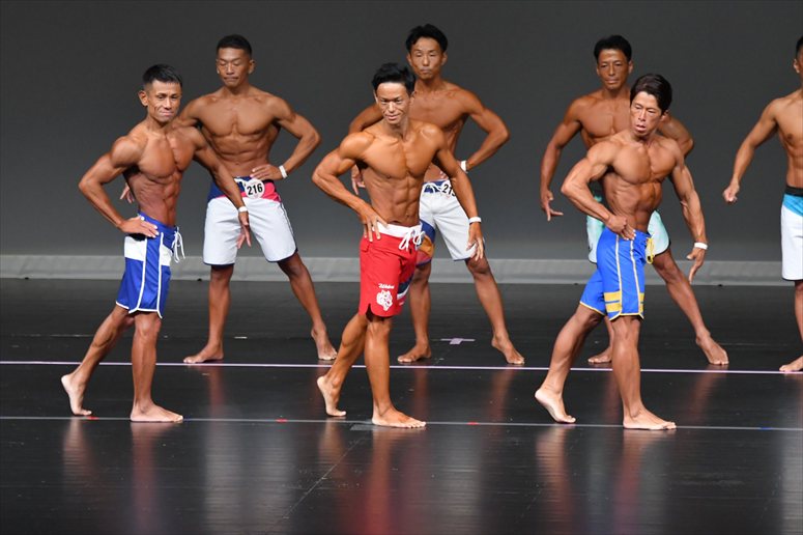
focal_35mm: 270
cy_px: 268
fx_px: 6020
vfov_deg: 5.1
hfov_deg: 7.6
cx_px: 402
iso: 4000
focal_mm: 180
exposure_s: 1/400
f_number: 5.6
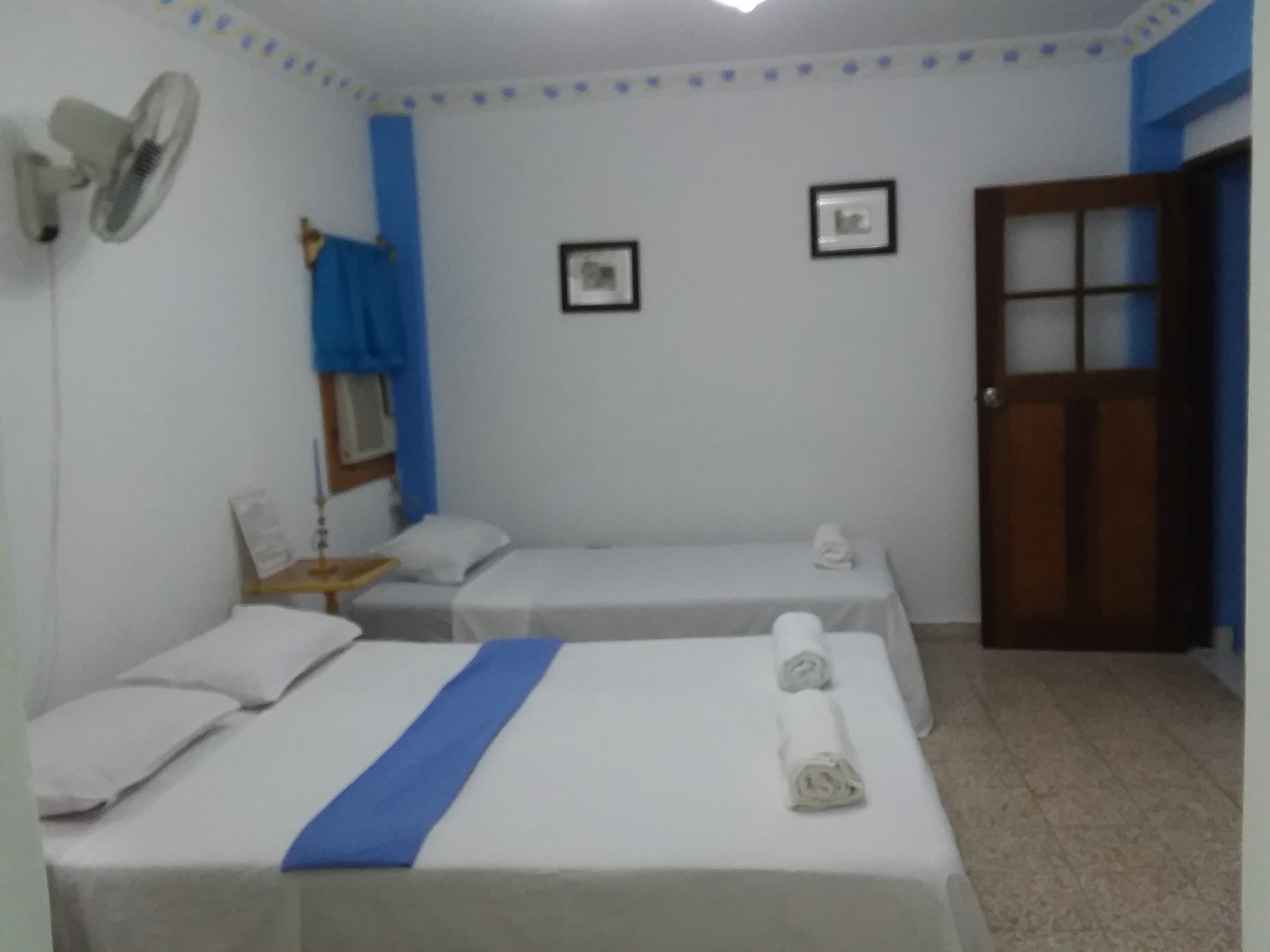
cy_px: 476
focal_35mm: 29
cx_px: 635
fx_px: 1064
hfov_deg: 61.7
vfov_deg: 48.2
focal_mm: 2.47
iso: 100
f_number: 1.9
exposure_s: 1/30
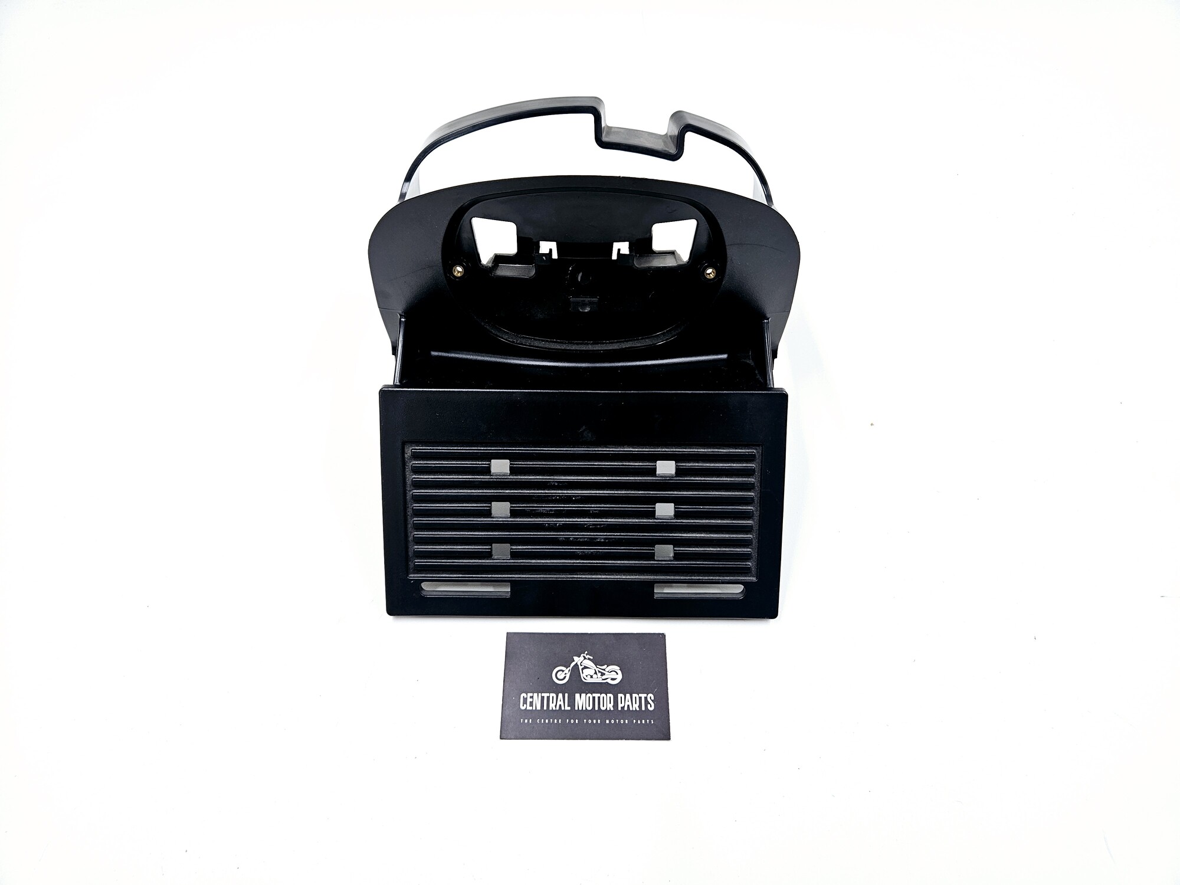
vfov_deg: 58.9
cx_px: 590
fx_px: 784
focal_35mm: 23
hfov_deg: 73.9
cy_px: 442
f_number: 1.8
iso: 50
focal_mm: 5.4
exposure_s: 1/100
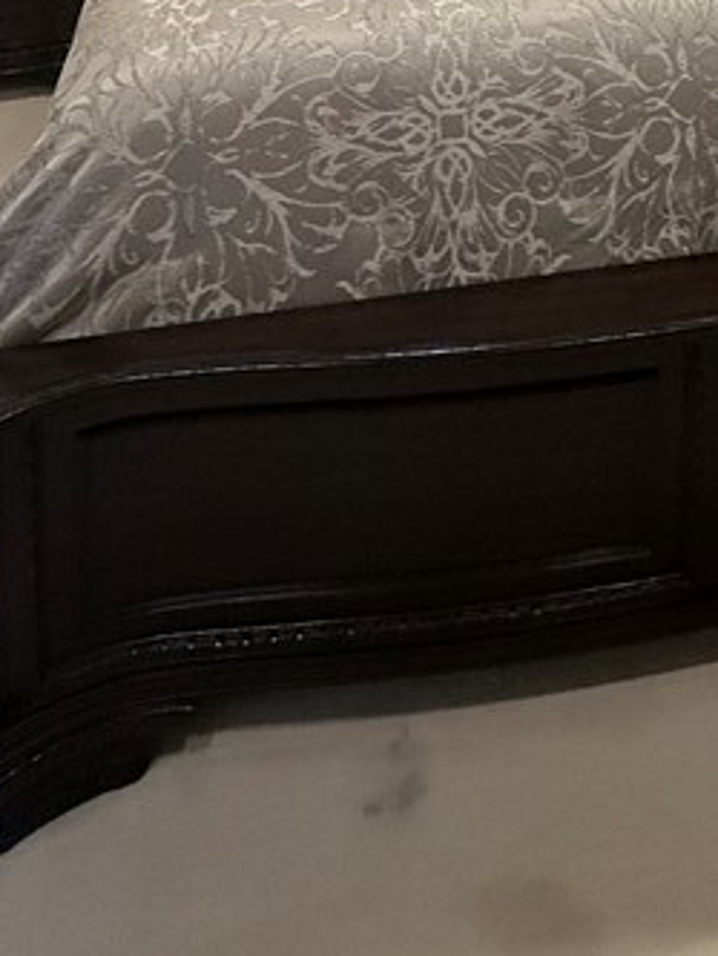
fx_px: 1188
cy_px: -365
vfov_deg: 31.0
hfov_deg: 32.8
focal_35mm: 43
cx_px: 566
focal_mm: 2.22
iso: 400
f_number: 2.2
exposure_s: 1/120
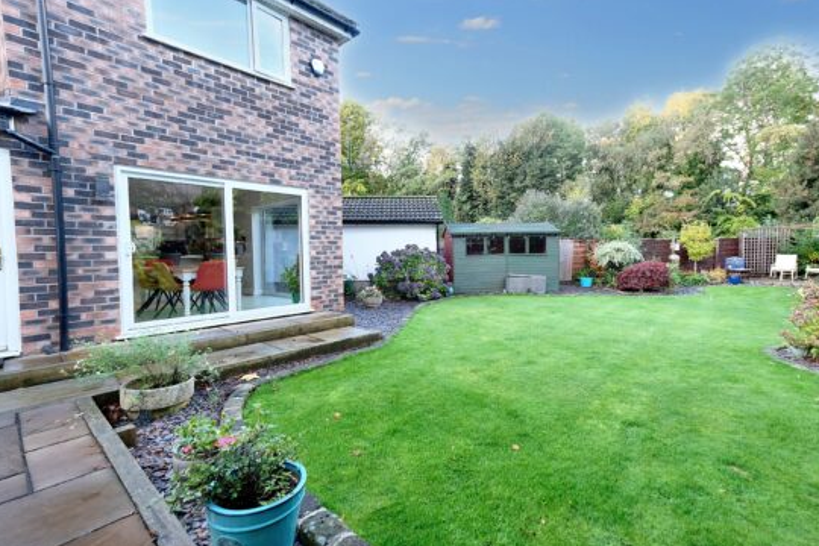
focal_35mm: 16
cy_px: 262
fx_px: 364
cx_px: 431
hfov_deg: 96.7
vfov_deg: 73.7
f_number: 4
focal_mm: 10
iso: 200
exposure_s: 1/60
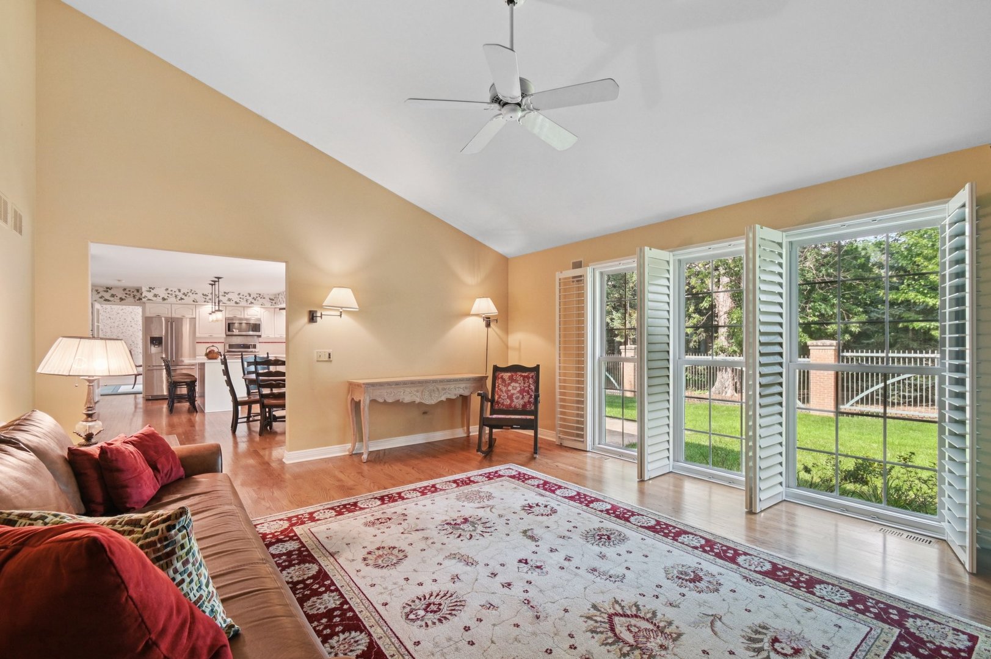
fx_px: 413
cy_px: 330
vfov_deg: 77.3
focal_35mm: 15
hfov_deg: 100.4
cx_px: 496
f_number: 8
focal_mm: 10
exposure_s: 1/15
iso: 250
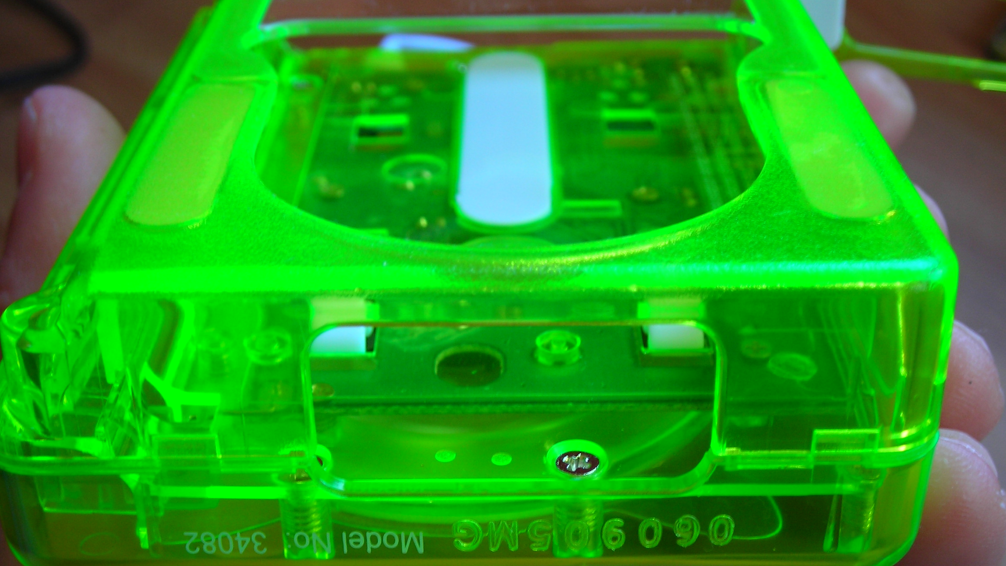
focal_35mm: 57
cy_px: 340
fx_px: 1521
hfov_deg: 36.6
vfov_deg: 21.1
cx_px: 494
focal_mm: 7.8
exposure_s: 1/13.5
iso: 50
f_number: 3.4
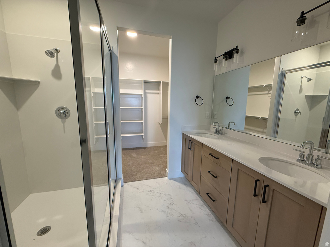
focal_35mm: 14
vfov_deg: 85.7
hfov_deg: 102.1
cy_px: 124
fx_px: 133
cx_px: 165
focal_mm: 2.22
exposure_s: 1/120
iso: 250
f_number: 2.2
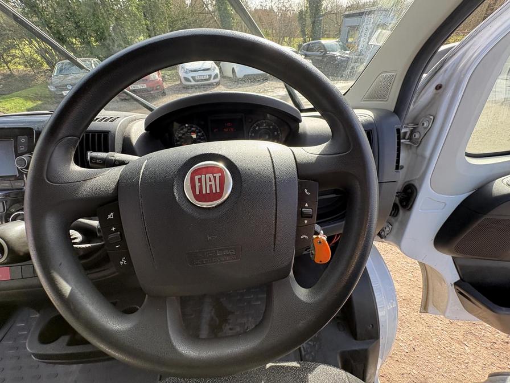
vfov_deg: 85.7
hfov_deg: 102.1
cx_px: 255
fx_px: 206
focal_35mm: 14
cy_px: 192
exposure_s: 1/136
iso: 64
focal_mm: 2.22
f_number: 2.2
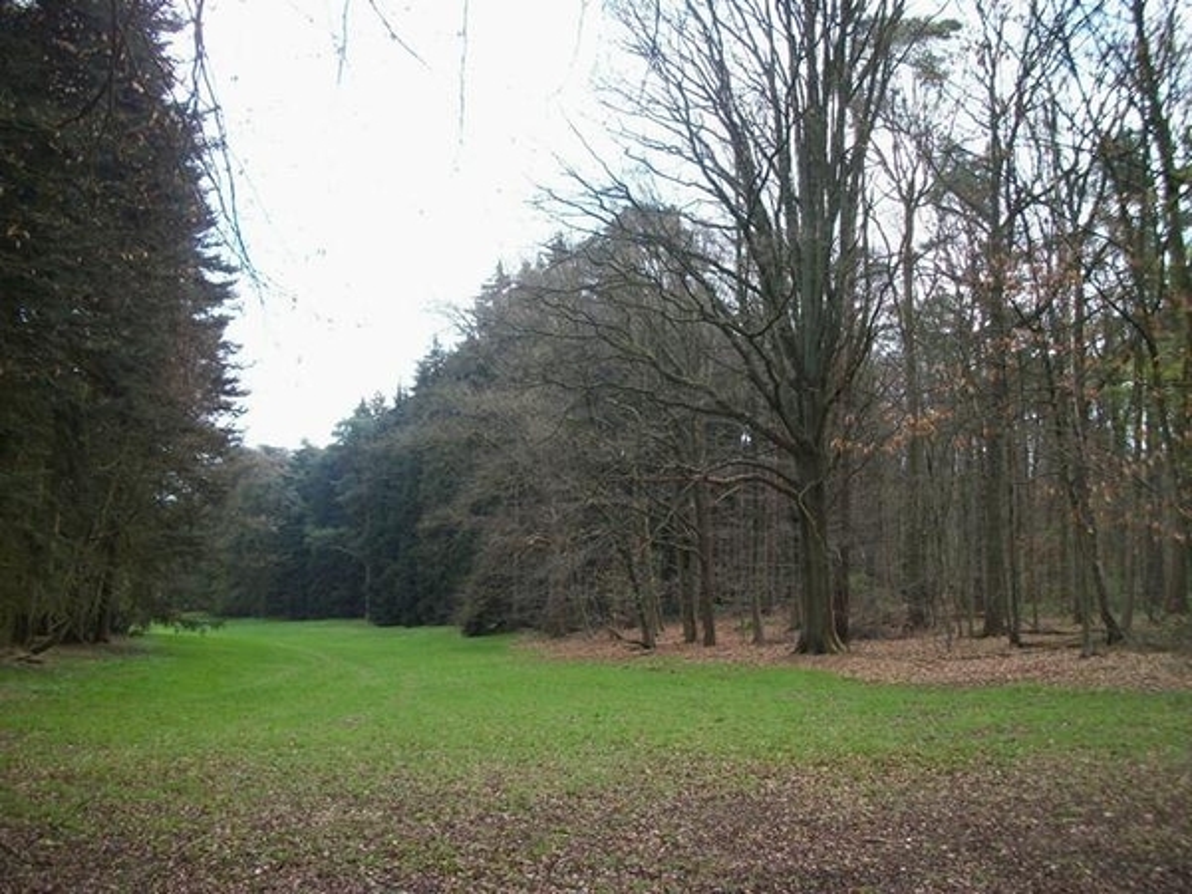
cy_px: 447
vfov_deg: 44.2
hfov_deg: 56.8
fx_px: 1102
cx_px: 596
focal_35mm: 32
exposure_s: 1/160
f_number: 2.9
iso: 80
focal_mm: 5.7
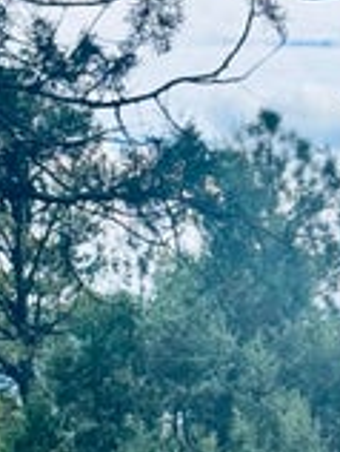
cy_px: 503
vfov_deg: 10.1
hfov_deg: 7.5
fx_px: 2534
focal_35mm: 194
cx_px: 514
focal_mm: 6.76
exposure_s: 1/4310
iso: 64
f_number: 1.78
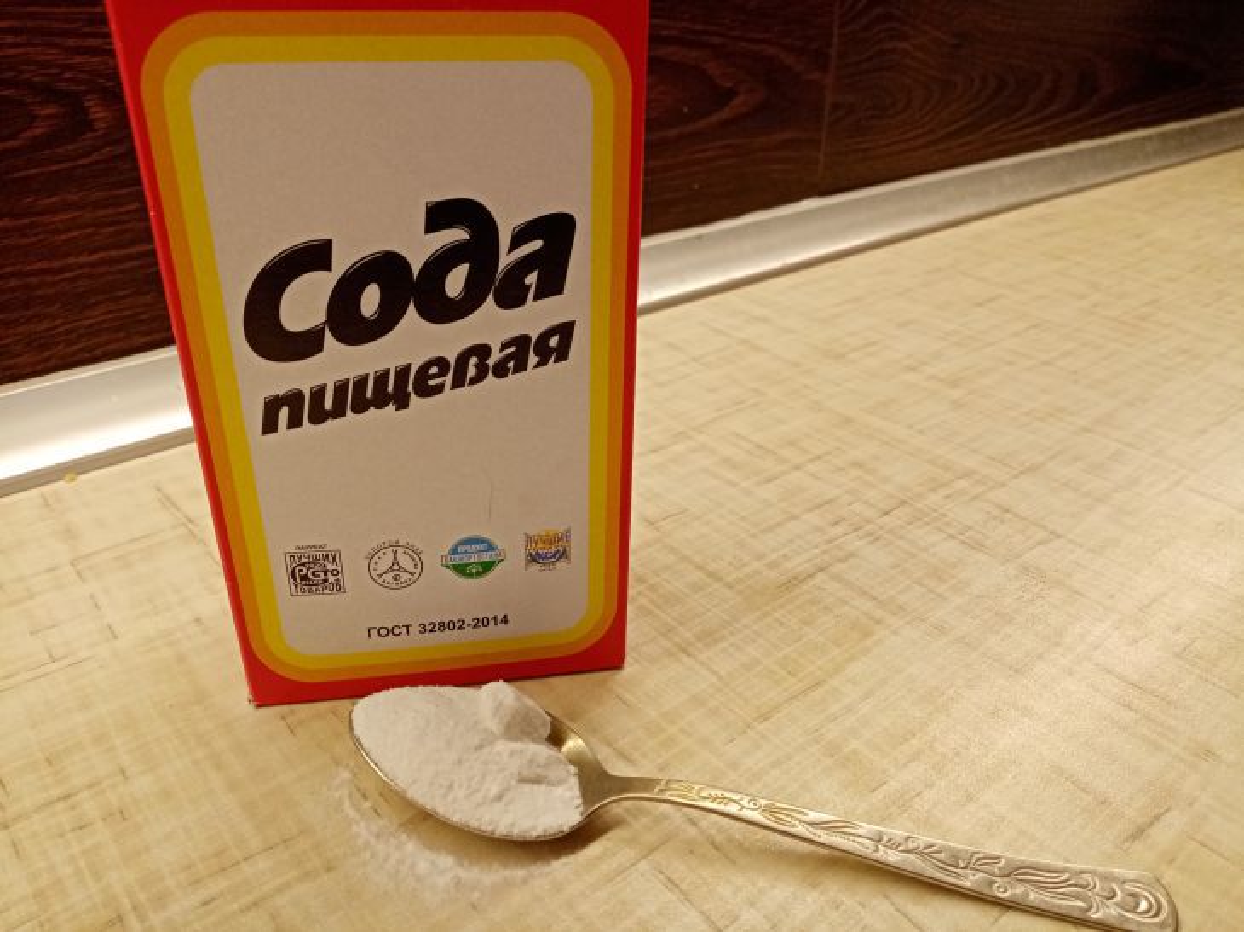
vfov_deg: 53.0
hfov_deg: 67.3
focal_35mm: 26
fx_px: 934
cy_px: 466
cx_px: 622
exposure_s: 1/50
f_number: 1.8
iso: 136
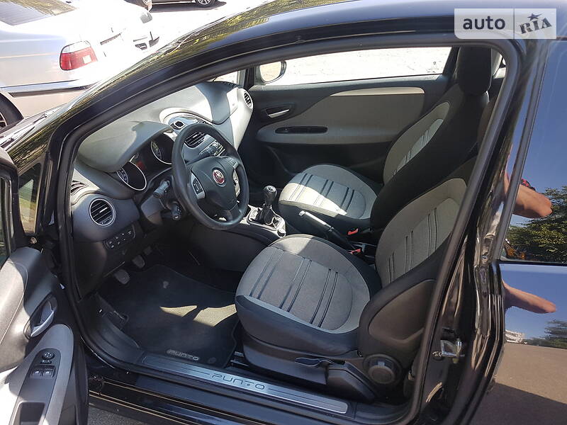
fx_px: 426
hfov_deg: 67.3
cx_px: 284
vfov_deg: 53.1
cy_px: 212
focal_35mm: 26
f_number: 1.7
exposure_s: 1/217
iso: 40
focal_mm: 4.2
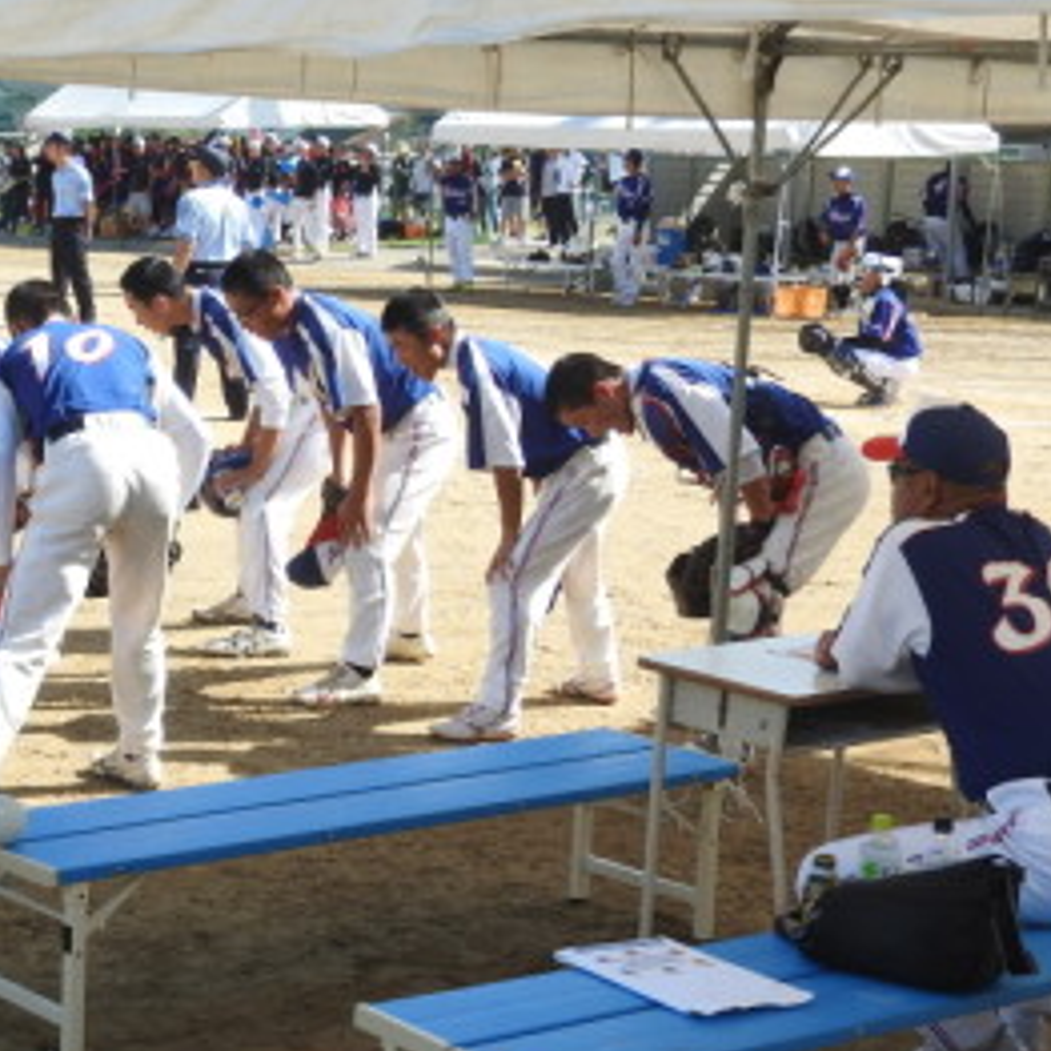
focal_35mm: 81
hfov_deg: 20.8
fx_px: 2782
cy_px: 666
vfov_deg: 21.3
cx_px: 32
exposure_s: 1/400
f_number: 3.8
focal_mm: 7.2
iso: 100
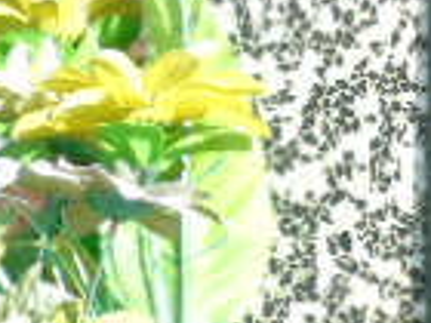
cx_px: 967
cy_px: 102
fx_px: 9239
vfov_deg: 2.0
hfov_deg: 2.7
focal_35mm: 742
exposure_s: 1/160
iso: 80
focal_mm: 29
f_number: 4.9
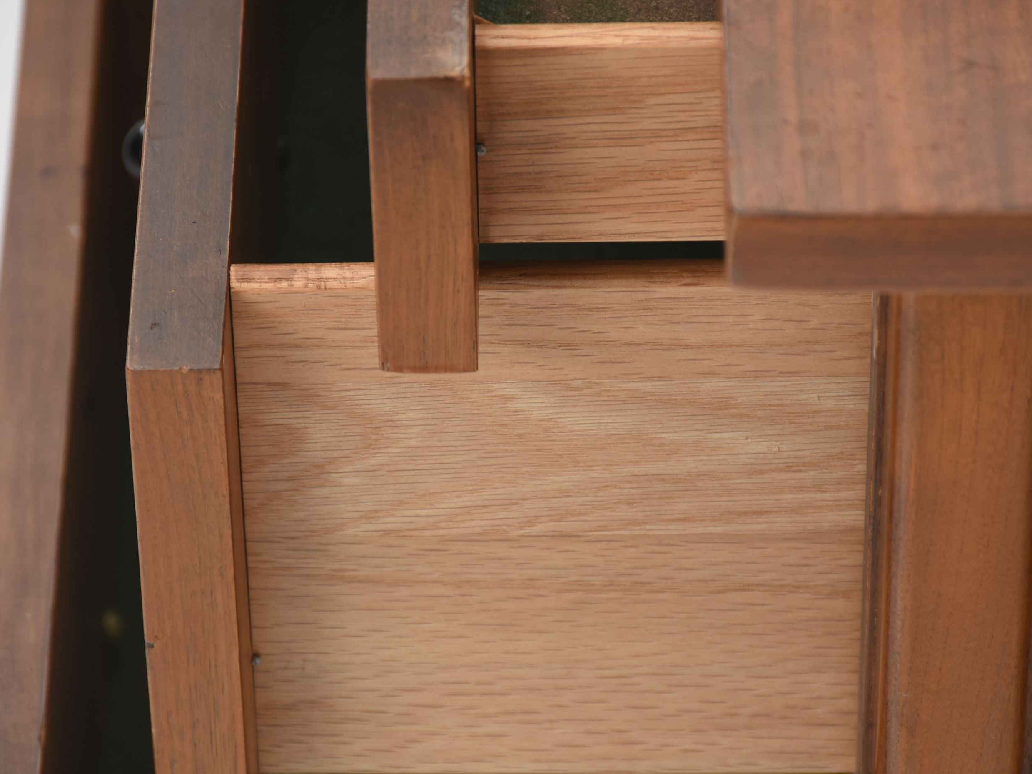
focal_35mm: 244
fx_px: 7274
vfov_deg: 6.1
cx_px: 512
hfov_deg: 8.1
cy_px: 381
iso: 200
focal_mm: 140
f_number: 8
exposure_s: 1/80
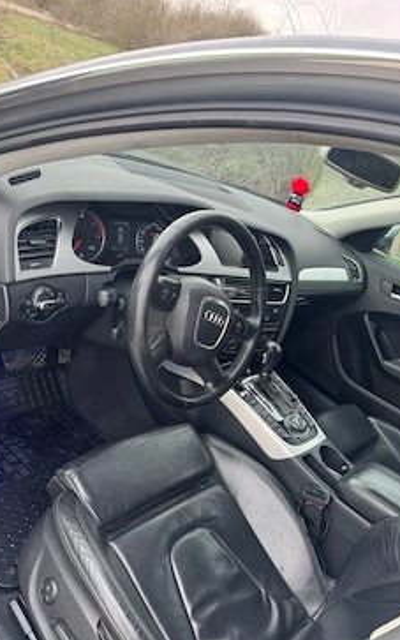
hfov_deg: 44.3
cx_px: 240
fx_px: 488
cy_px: 335
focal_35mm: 28
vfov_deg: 66.4
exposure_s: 1/200
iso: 64
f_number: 1.78
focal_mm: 6.76
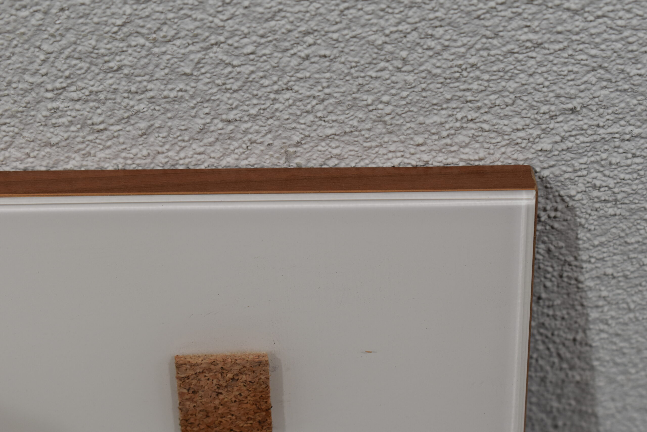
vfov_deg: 16.6
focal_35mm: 82
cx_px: 324
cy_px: 216
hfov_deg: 24.6
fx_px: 1483
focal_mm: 55
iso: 320
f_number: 8
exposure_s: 1/60
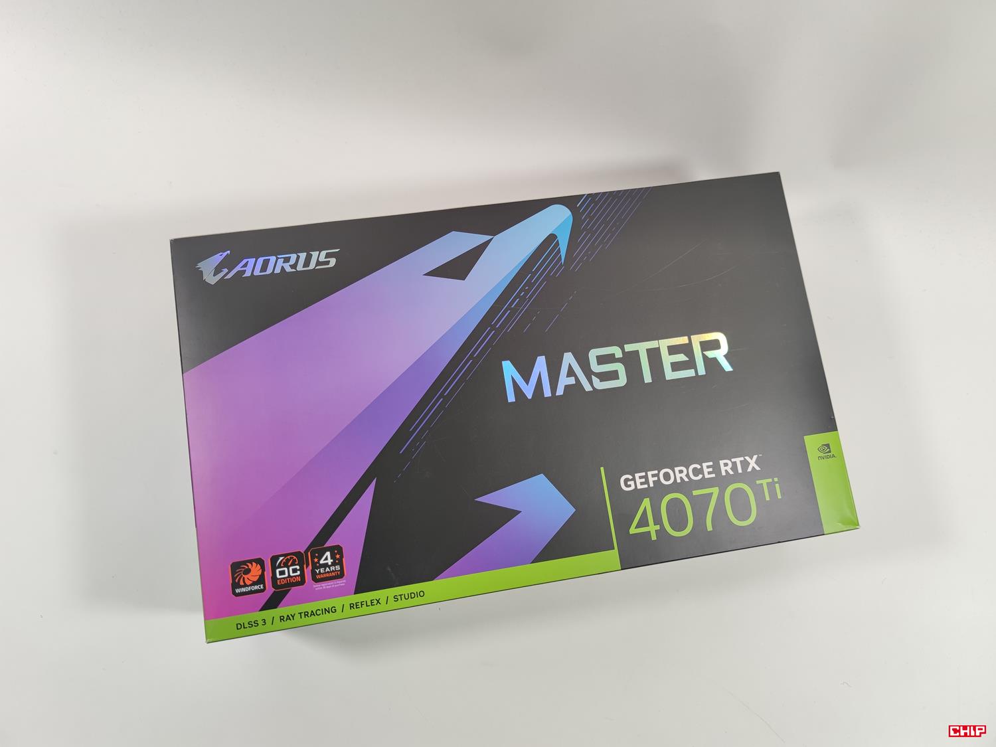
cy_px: 374
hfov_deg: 69.4
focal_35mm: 25
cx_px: 498
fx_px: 719
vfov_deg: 54.9
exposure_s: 1/100
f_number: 1.85
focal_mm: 6.78
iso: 68
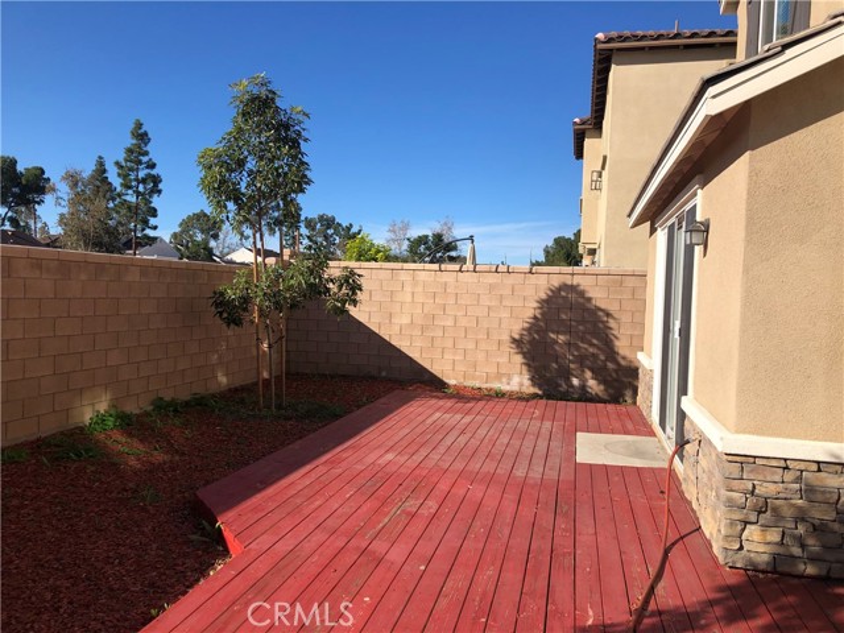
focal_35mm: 28
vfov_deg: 49.7
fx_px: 683
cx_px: 422
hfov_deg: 63.4
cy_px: 316
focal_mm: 4
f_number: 1.8
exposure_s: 1/2315
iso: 25
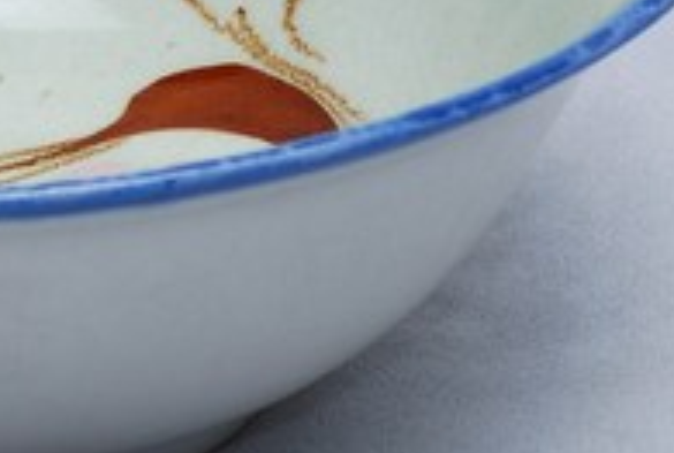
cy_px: 169
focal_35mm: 295
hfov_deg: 6.9
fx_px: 5536
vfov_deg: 4.7
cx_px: -73
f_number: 13
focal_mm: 60
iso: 100
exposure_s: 1/125
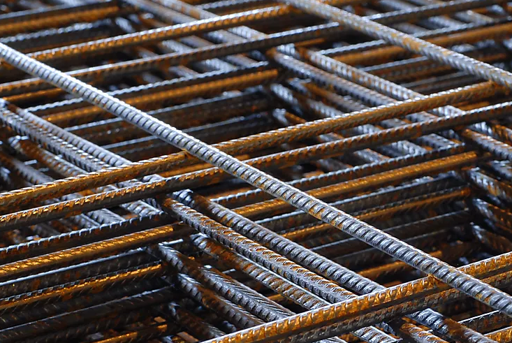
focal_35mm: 131
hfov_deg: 15.5
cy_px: 285
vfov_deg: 10.5
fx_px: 1866
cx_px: 433
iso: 200
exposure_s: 1/1.3
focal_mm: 50
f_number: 10
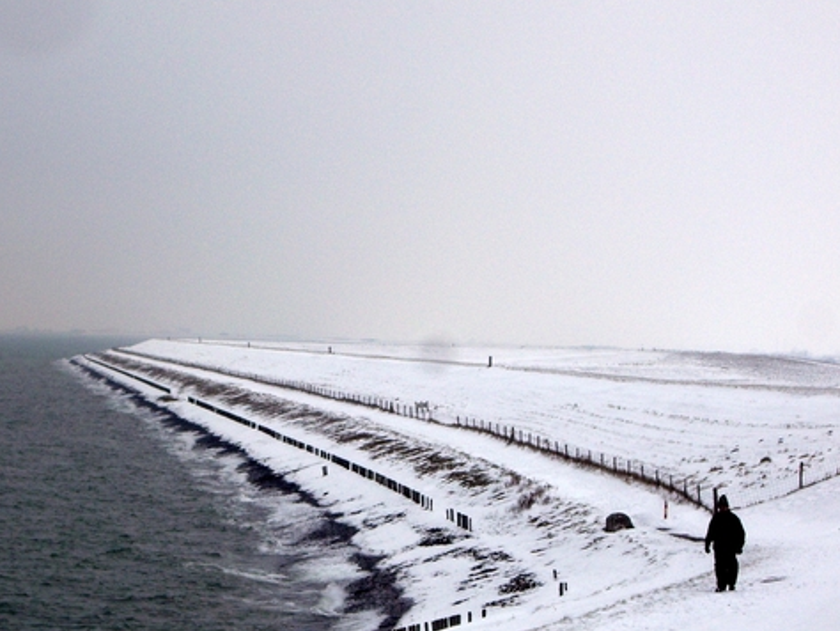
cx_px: 319
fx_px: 2428
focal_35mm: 100
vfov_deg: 14.8
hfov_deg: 19.6
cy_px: 372
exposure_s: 1/200
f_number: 6.5
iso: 64
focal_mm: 12.8
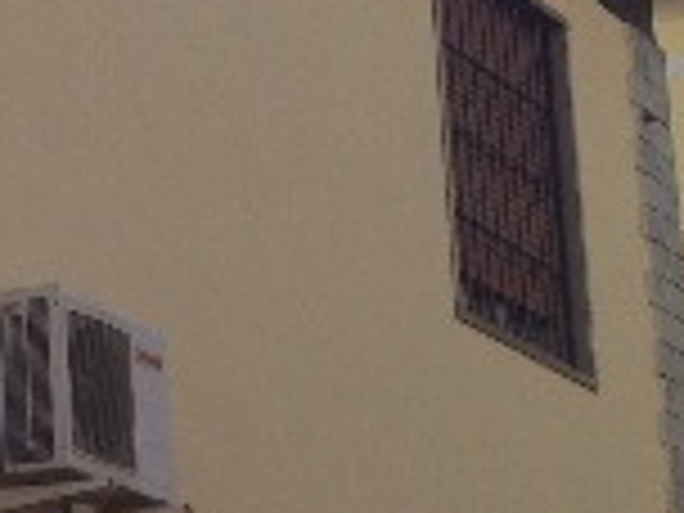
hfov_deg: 10.0
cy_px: 130
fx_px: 3636
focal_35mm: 184
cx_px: -675
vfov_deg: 8.1
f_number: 2.4
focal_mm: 4.28
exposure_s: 1/649
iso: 50
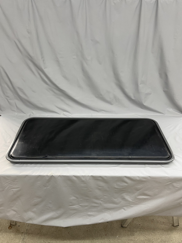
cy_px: 126
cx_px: 91
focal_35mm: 27
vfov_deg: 65.3
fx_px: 189
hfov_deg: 51.4
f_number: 1.6
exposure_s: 1/50
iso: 64
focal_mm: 5.1
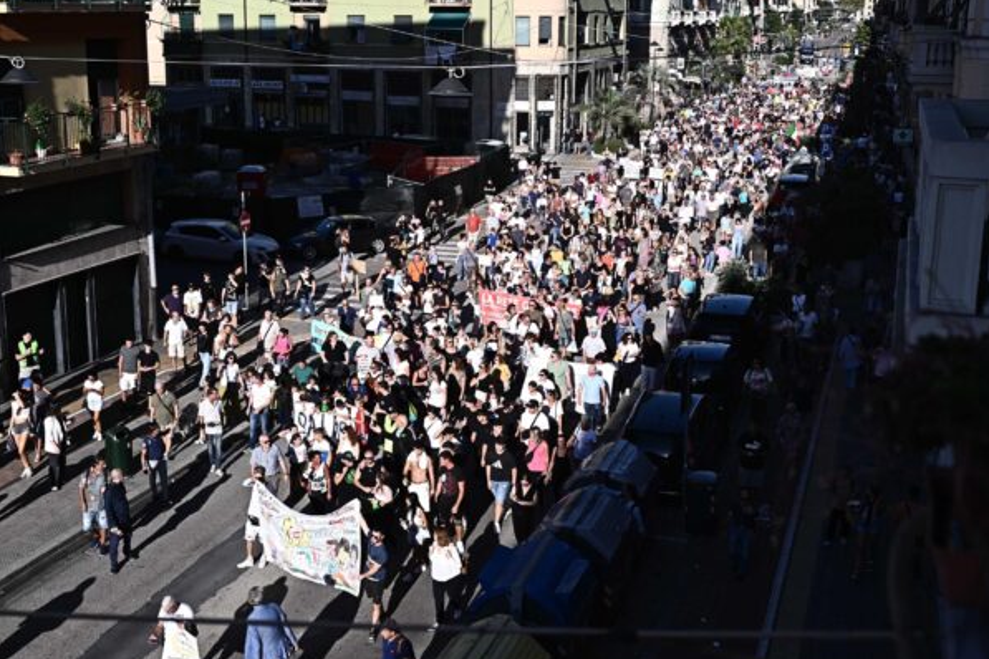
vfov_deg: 30.5
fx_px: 1209
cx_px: 461
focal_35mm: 44
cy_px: 272
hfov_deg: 44.5
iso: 280
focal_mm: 35
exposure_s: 1/2000
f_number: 5
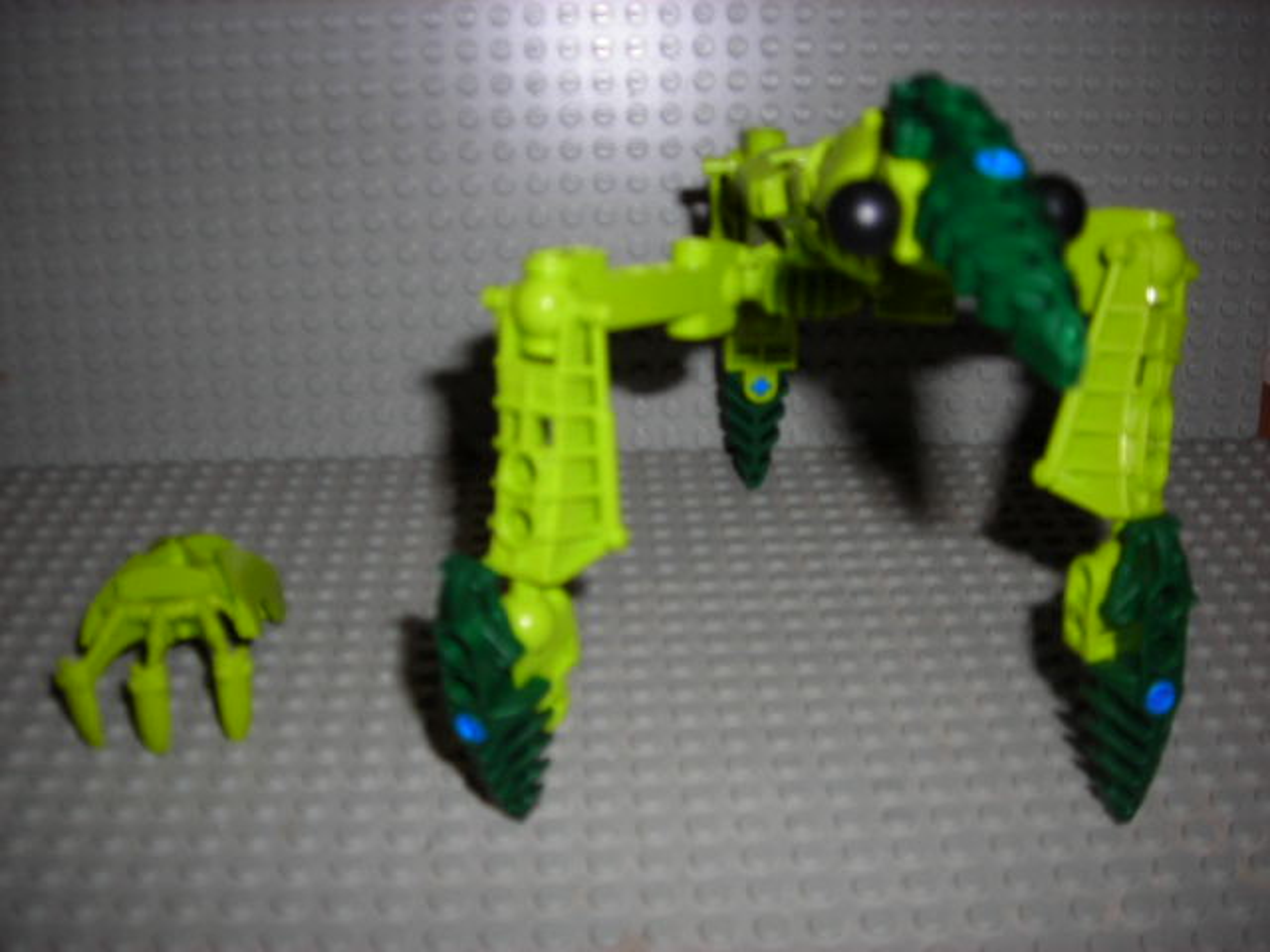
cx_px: 635
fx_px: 1394
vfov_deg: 37.7
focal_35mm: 38
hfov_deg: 49.0
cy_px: 476
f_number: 3.2
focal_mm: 6.3
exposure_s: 1/60.1
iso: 50
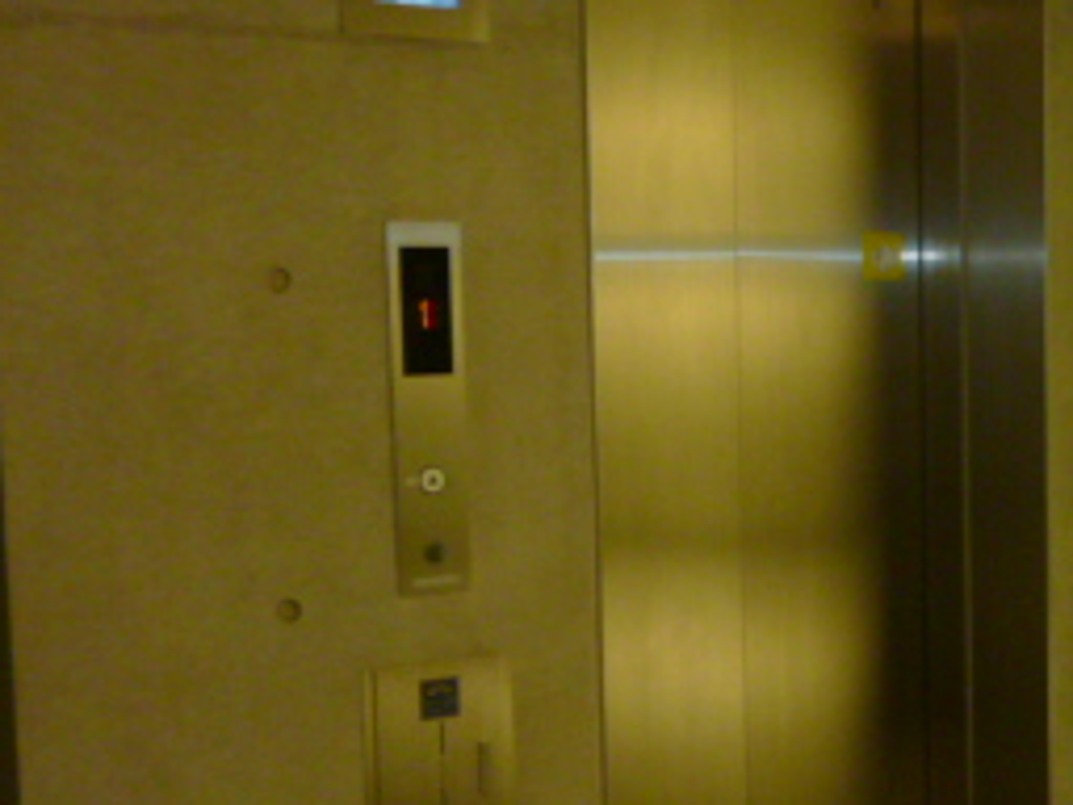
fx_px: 2170
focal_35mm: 70
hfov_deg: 25.3
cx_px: 1249
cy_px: 491
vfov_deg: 21.0
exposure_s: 1/60
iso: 250
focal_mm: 5
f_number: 3.1
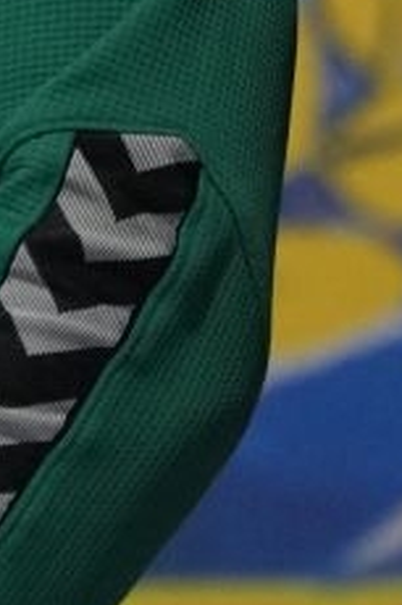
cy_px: -692
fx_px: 26268
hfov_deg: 0.9
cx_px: -557
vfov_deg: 1.3
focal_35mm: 1566
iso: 2500
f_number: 2.8
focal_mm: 200
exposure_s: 1/250
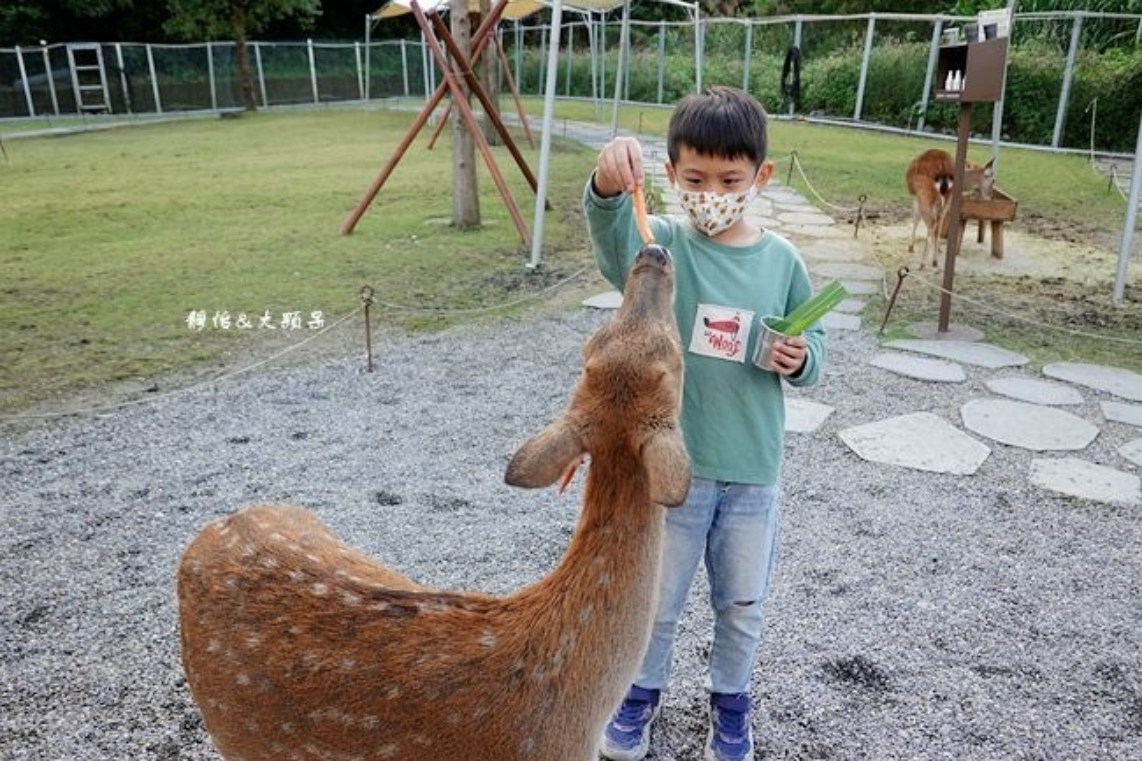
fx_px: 951
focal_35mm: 30
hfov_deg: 61.9
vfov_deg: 43.6
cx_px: 571
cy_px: 380
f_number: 3.5
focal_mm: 11.29
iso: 125
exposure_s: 1/160
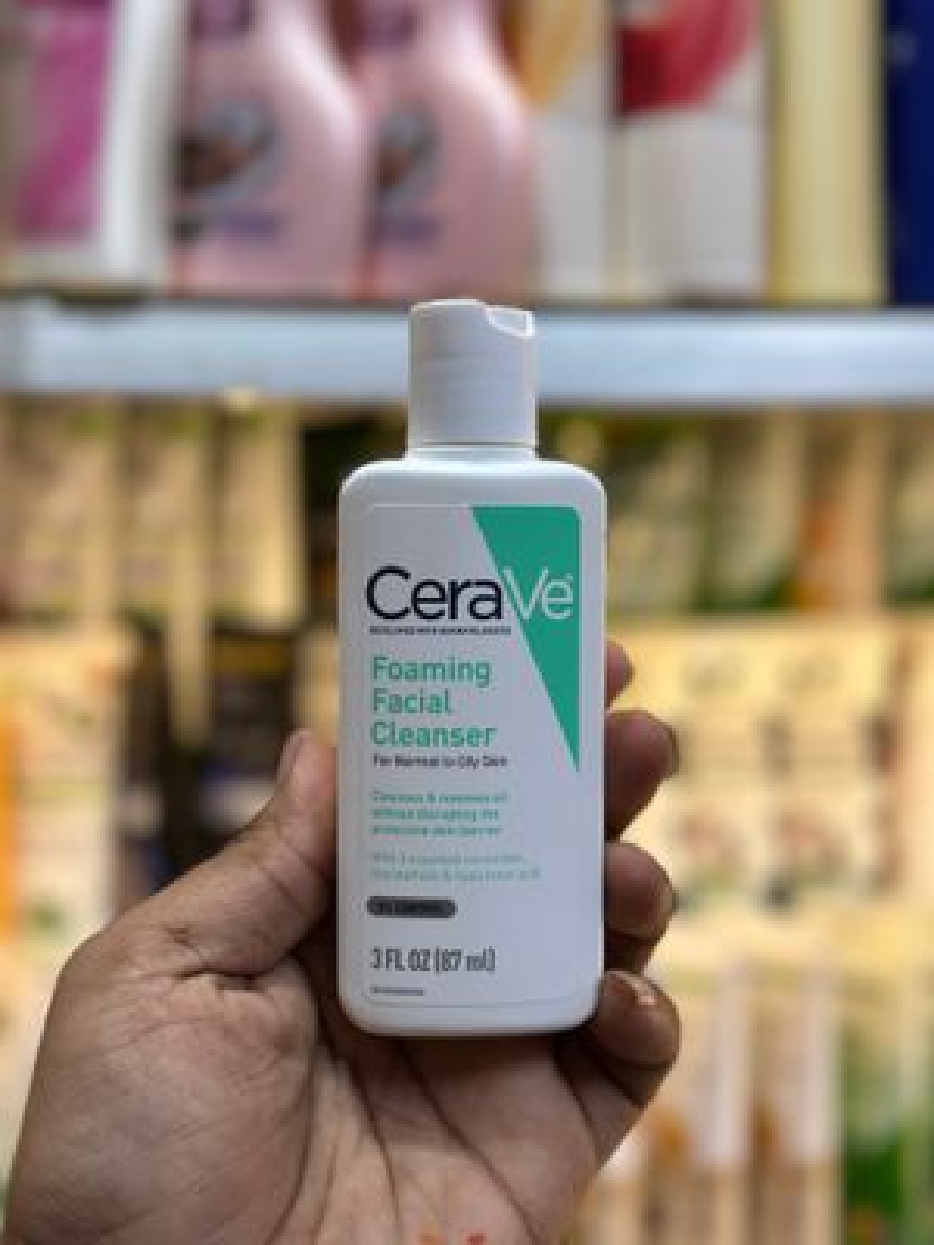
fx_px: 1727
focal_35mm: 48
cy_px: 622
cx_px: 467
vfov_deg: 39.7
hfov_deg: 30.3
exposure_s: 1/100
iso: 125
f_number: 1.78
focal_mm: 6.86
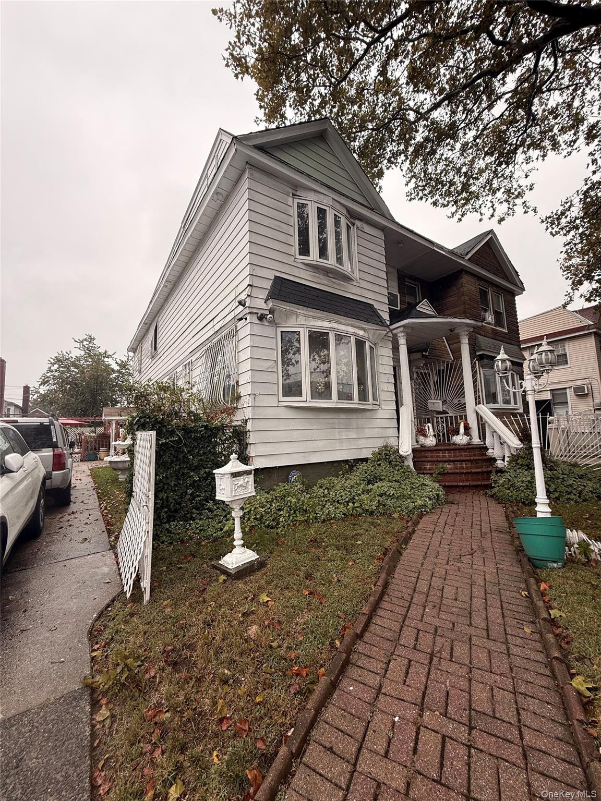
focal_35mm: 14
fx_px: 324
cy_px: 400
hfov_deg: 85.7
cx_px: 300
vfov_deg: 102.1
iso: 64
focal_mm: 2.22
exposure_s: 1/510
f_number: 2.2
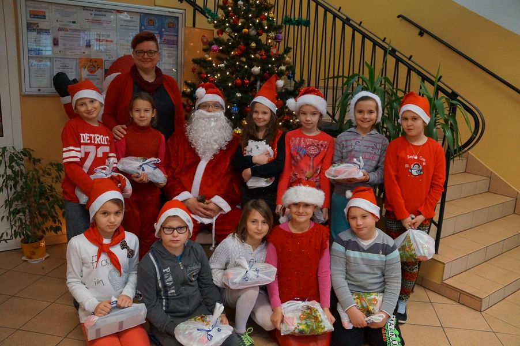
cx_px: 260
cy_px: 173
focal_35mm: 27
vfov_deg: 47.9
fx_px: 390
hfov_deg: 67.4
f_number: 4
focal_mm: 18
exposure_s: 1/160
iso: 2500
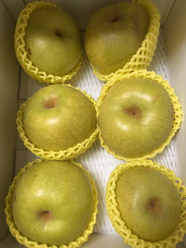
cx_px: 93
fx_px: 186
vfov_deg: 67.3
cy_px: 124
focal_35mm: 26
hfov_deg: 53.1
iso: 80
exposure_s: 1/60
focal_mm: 5.1
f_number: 1.6
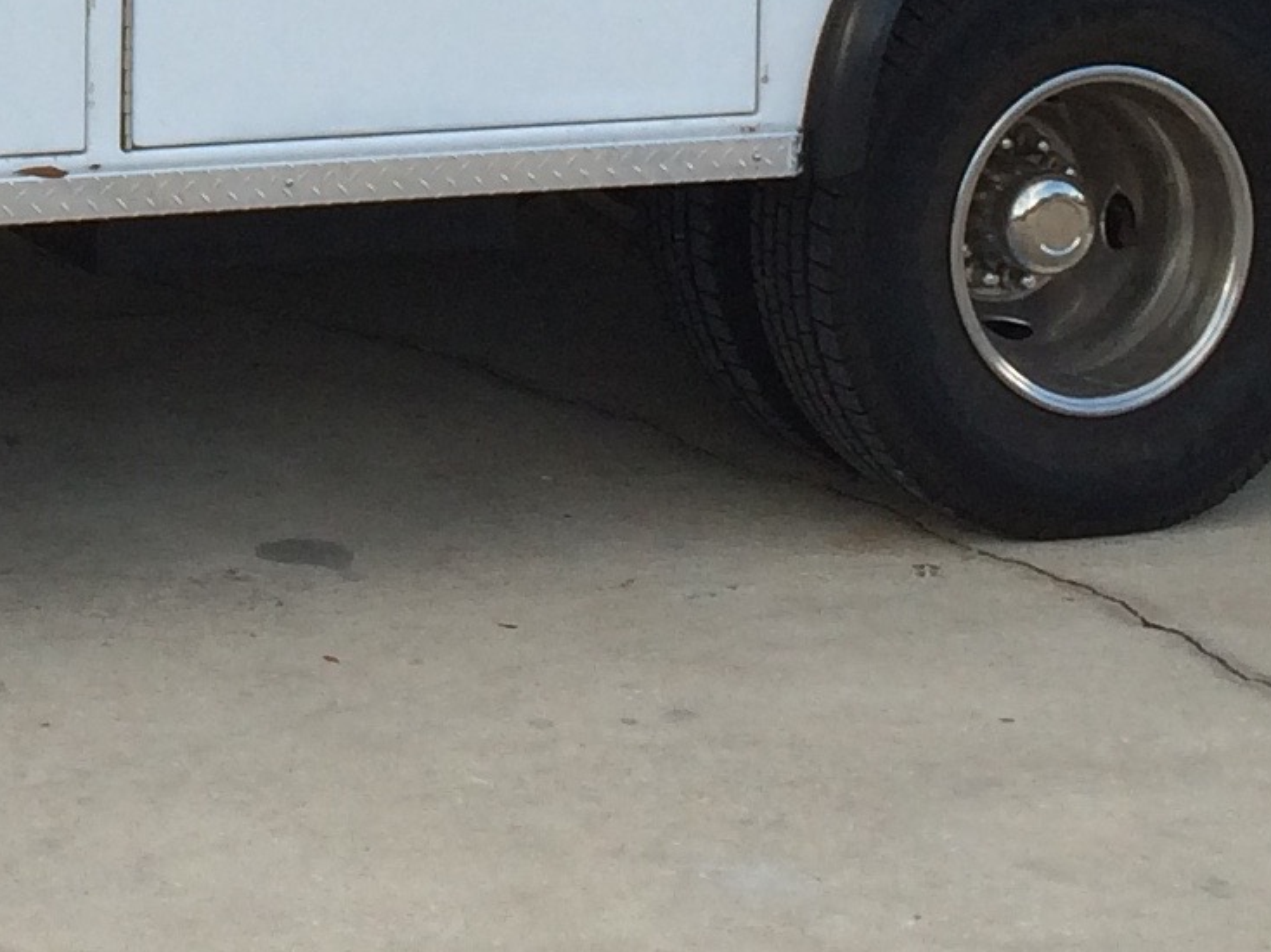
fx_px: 4735
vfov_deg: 10.9
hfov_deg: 14.6
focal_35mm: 129
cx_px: -423
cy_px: -585
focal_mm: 4.15
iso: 32
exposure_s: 1/500
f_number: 2.2
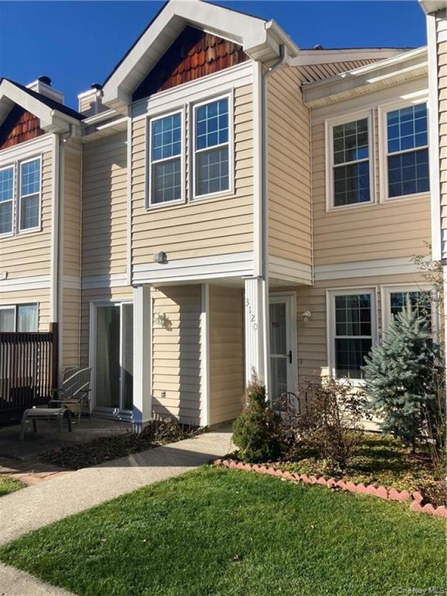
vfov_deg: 63.4
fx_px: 482
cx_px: 224
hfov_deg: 49.7
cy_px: 298
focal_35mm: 28
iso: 25
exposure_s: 1/2667
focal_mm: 3.99
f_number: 1.8
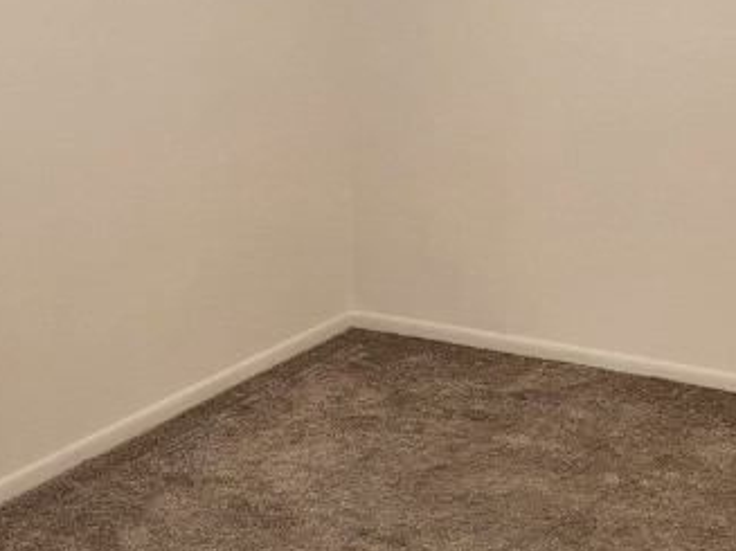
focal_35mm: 72
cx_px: 380
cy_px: 58
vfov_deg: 20.0
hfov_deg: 27.0
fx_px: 1530
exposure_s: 1/120
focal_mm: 5.4
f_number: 1.8
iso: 250
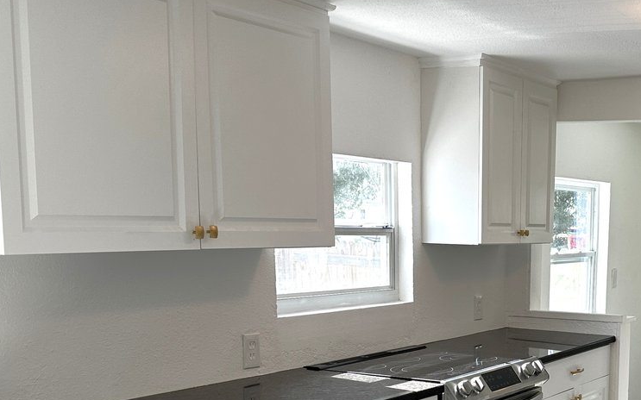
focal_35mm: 54
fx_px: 943
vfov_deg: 23.3
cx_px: 540
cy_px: 370
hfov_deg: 35.9
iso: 64
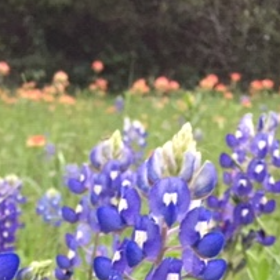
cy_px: 419
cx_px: 55
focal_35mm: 81
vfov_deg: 18.9
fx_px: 741
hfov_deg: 21.1
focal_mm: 4.15
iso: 160
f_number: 2.2
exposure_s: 1/30
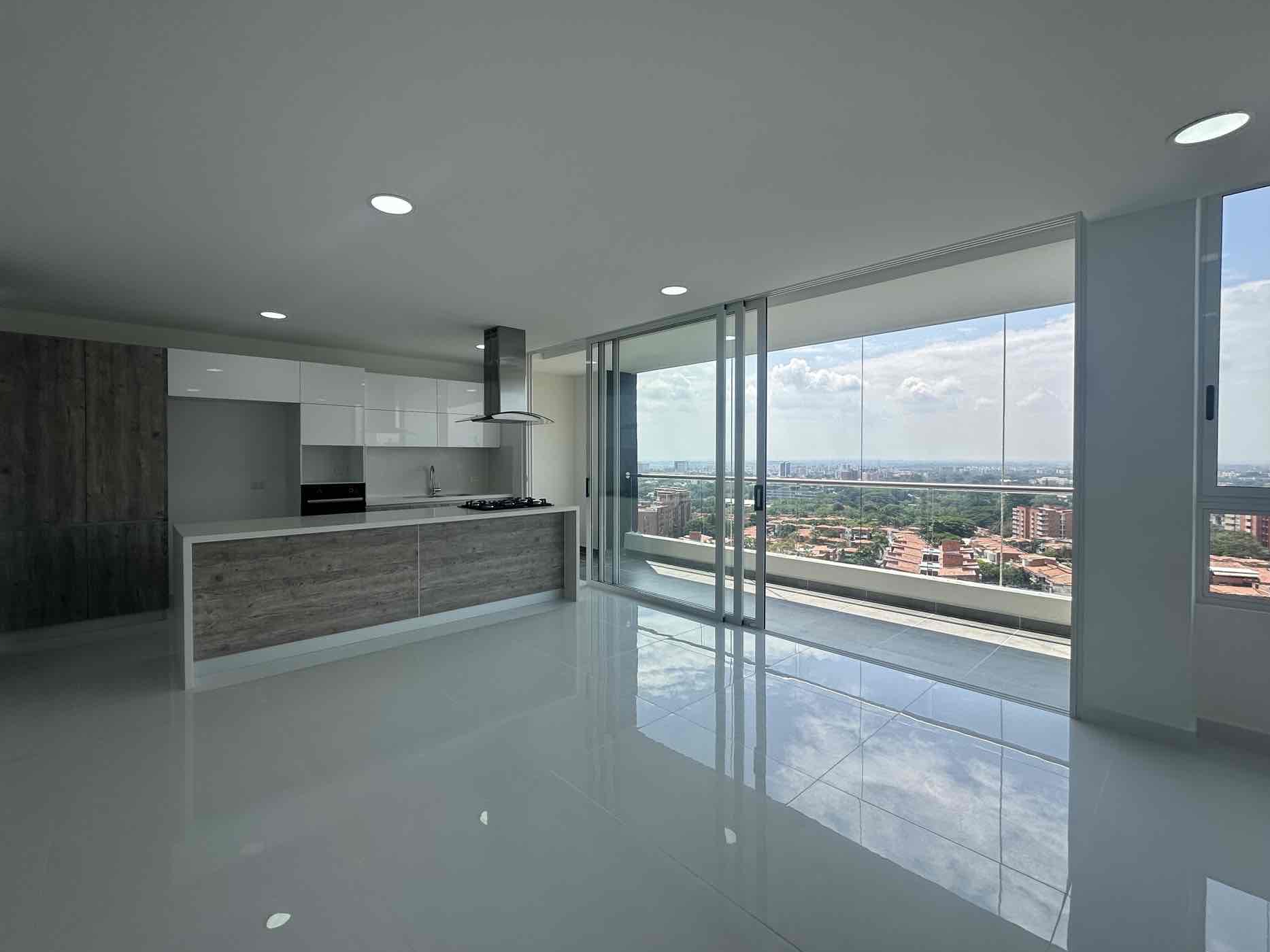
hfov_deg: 98.0
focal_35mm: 15
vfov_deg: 81.7
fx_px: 550
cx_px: 593
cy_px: 464
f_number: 2.2
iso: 50
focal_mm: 2.22
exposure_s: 1/1014
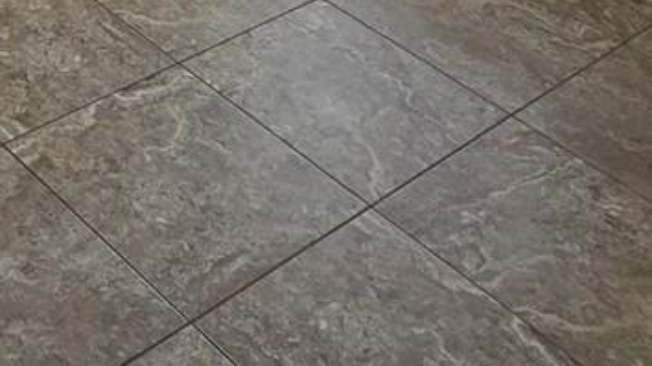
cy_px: -228
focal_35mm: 64
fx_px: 1106
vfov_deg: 16.6
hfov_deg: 29.6
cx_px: -63
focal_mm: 2.2
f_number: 1.9
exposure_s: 1/120
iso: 100
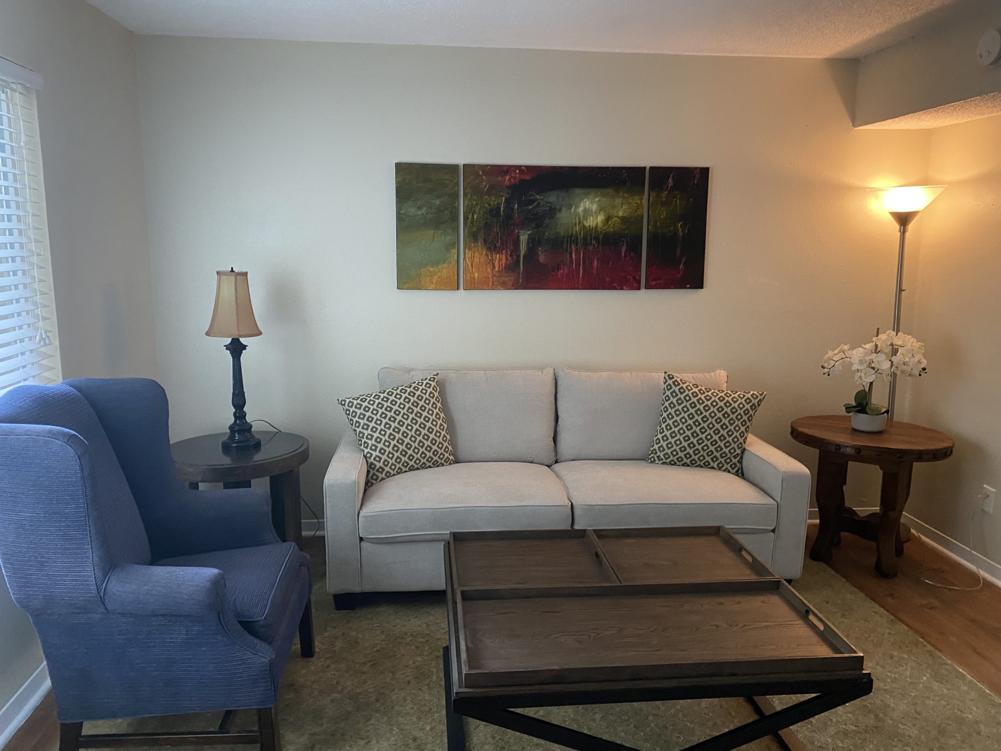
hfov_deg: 67.3
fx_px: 752
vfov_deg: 53.1
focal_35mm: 26
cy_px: 376
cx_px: 500
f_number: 1.8
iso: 640
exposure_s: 1/30
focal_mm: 4.25
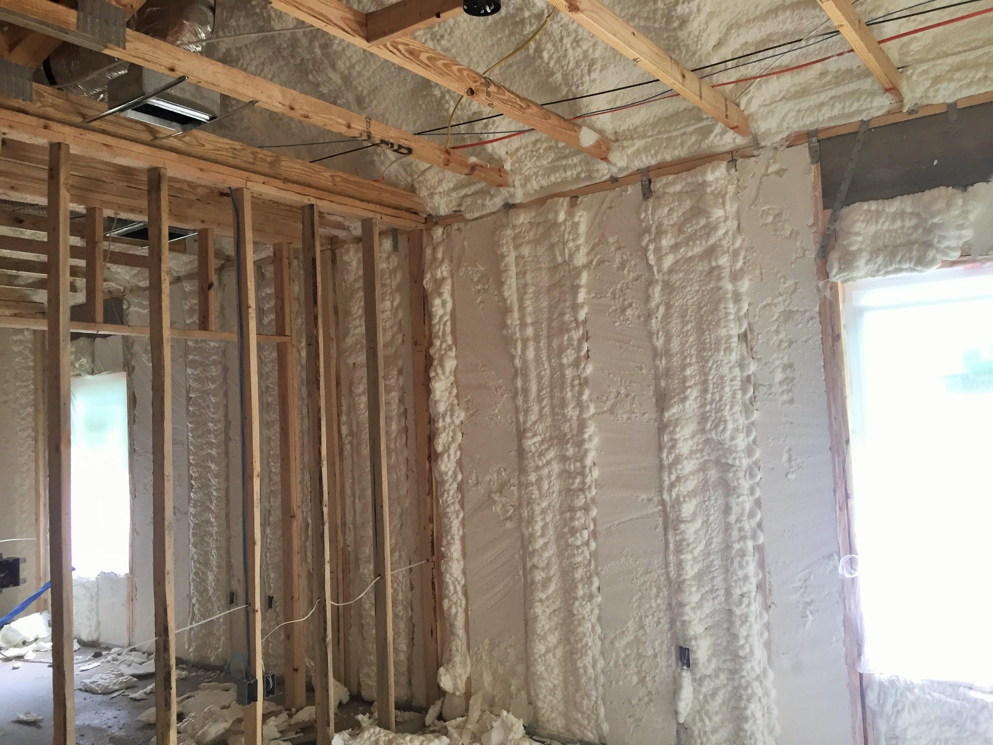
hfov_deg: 61.7
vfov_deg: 48.2
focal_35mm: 29
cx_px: 496
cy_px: 372
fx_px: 832
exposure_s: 1/30
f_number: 2.2
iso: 50
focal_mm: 4.15
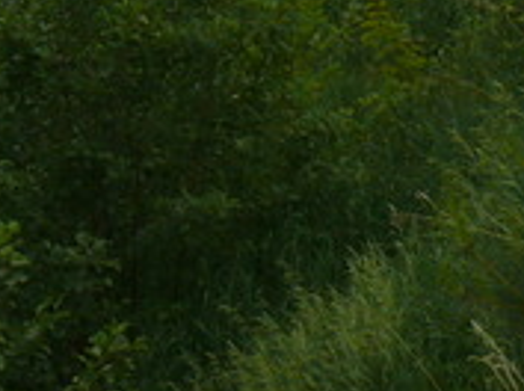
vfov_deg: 6.9
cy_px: -521
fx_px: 3067
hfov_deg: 9.2
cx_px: -474
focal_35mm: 203
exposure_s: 1/200
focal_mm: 7.4
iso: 100
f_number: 5
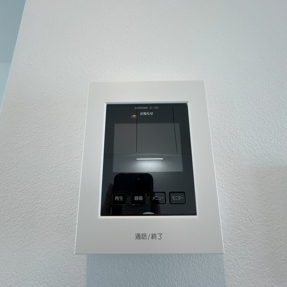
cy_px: 139
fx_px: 159
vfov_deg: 83.9
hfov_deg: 84.0
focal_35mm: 17
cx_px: 144
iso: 160
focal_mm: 1.54
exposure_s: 1/100
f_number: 2.4
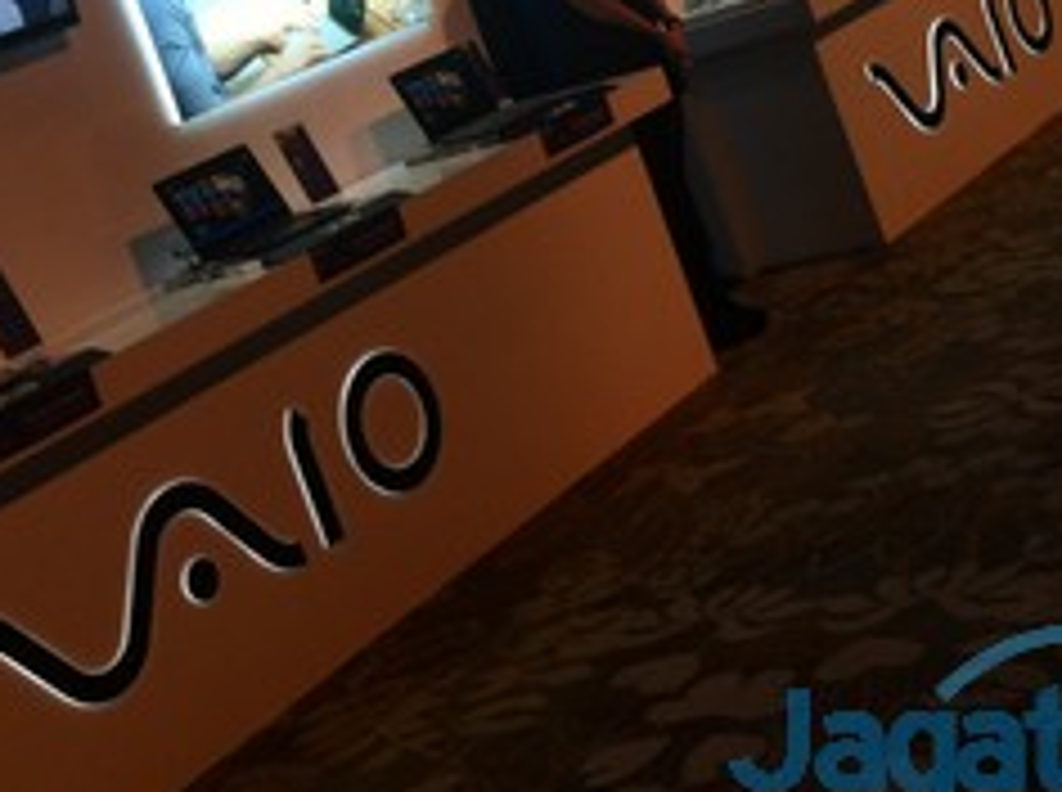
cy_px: 7
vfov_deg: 19.3
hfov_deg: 26.4
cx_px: 522
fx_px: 2266
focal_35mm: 74
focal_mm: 3.85
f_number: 2.8
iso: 100
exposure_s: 1/40
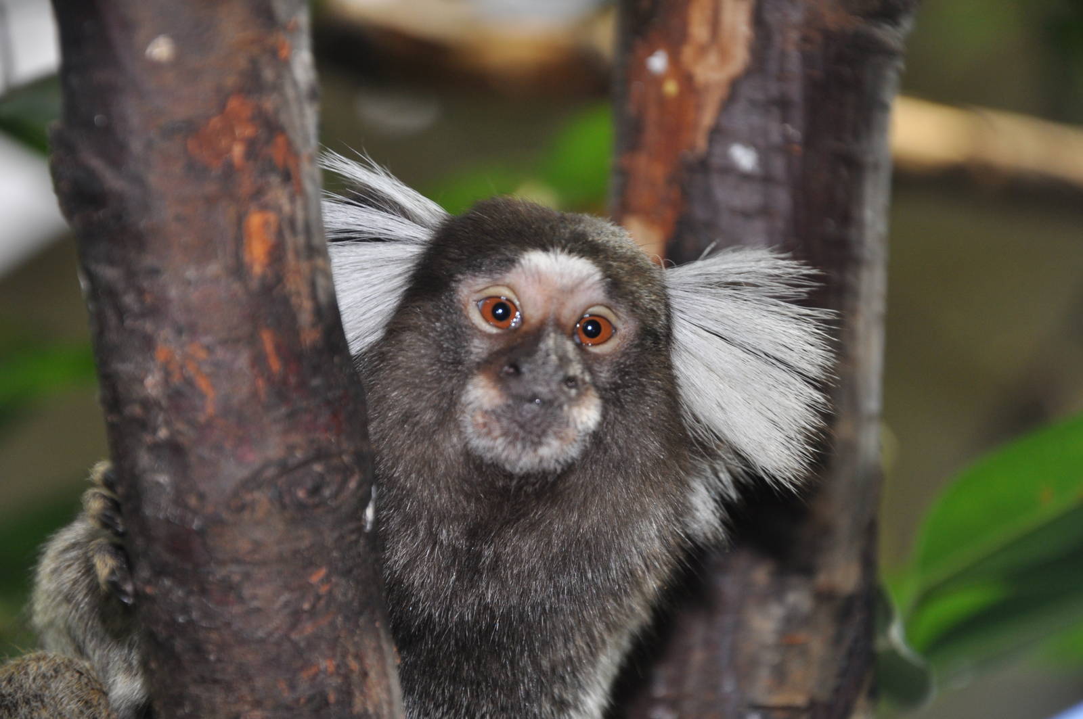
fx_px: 4733
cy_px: 360
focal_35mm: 158
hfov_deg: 13.1
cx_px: 542
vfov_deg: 8.7
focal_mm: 105
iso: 400
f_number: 5.6
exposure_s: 1/60
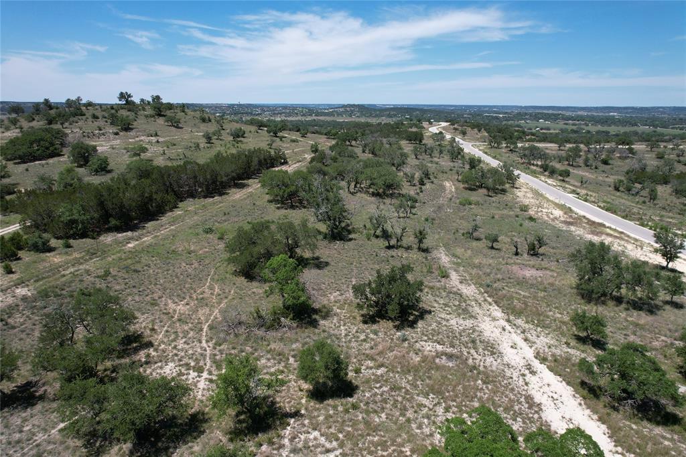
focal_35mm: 22
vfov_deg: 57.2
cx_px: 343
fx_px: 419
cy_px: 228
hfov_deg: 78.6
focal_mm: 8.38
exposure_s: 1/2000
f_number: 2.8
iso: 100
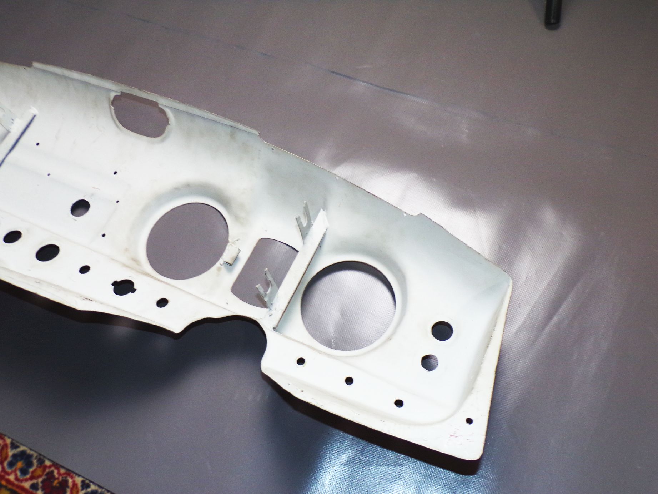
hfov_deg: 56.8
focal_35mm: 32
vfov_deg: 44.2
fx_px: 608
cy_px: 247
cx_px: 329
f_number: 3.2
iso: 200
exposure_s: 1/34
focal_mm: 5.8
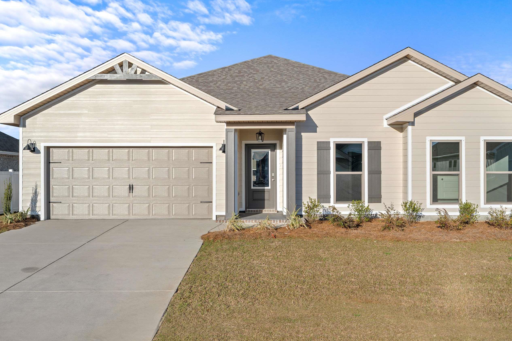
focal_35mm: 34
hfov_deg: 55.7
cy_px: 165
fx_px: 484
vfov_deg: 38.9
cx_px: 275
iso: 250
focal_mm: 28
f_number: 8
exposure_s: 1/250
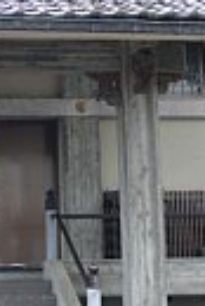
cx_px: -108
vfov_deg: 18.2
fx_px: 954
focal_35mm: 112
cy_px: 122
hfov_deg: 11.7
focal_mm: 7.4
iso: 100
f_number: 2.8
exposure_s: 1/30
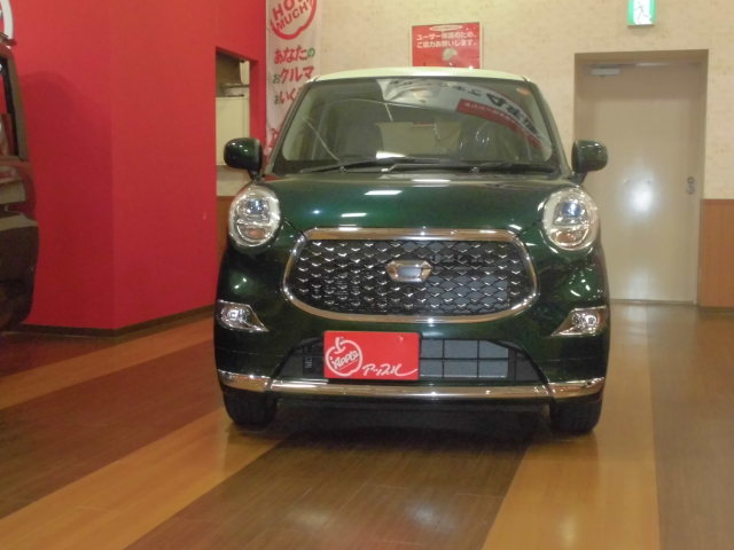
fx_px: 912
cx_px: 367
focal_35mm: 43
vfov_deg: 33.6
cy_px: 275
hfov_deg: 43.9
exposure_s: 1/60
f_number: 4.5
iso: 400
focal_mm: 7.8
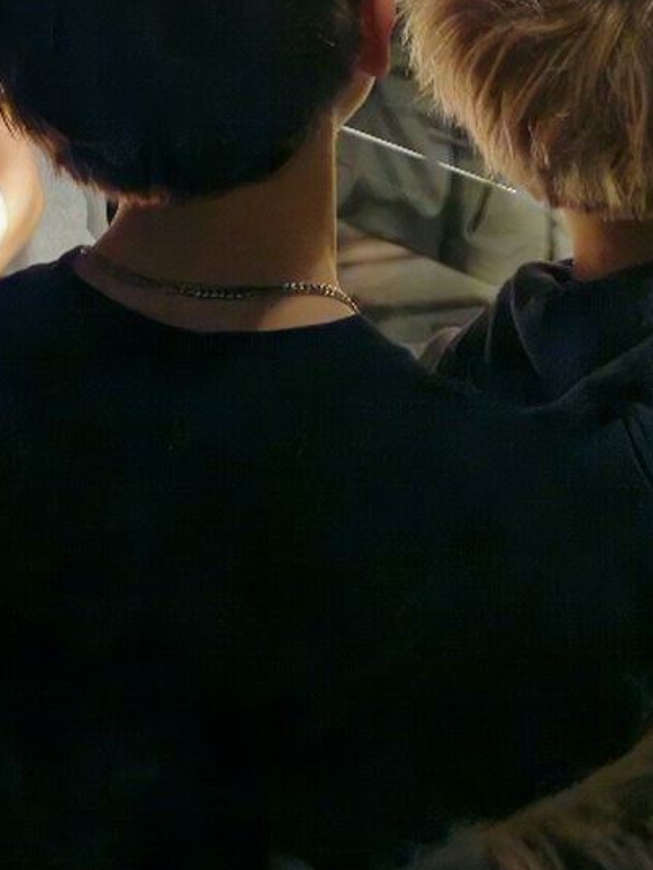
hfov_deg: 20.5
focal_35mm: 70
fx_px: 1761
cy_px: -300
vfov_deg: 23.9
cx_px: 599
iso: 640
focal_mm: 5.54
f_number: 1.8
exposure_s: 1/25
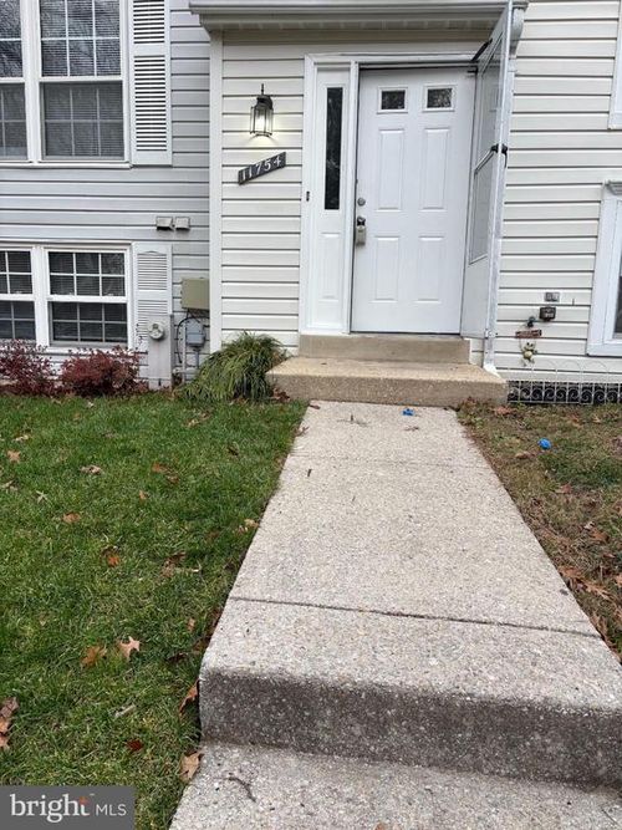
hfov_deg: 53.0
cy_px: 415
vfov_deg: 67.3
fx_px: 623
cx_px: 311
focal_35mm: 26
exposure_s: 1/433
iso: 50
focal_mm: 5.96
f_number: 1.6
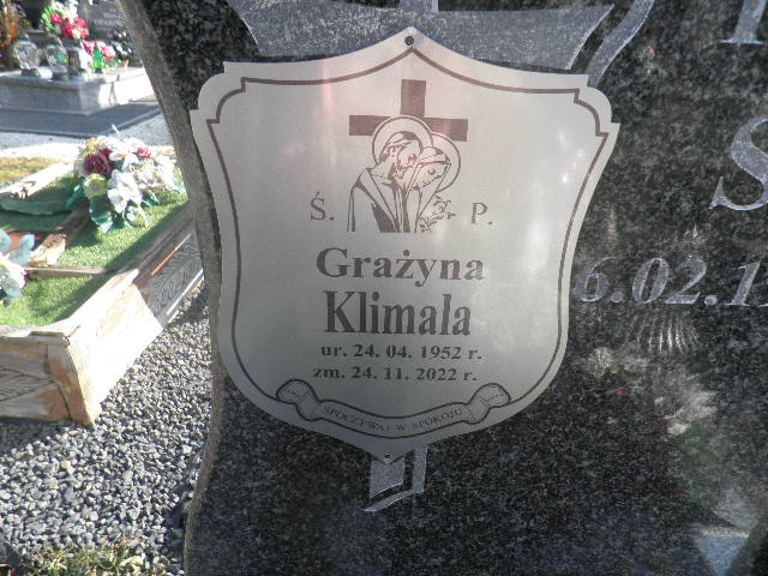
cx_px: 384
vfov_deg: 56.8
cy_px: 288
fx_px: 532
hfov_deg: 71.6
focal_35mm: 24
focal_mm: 4.3
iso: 64
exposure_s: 1/250
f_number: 3.3
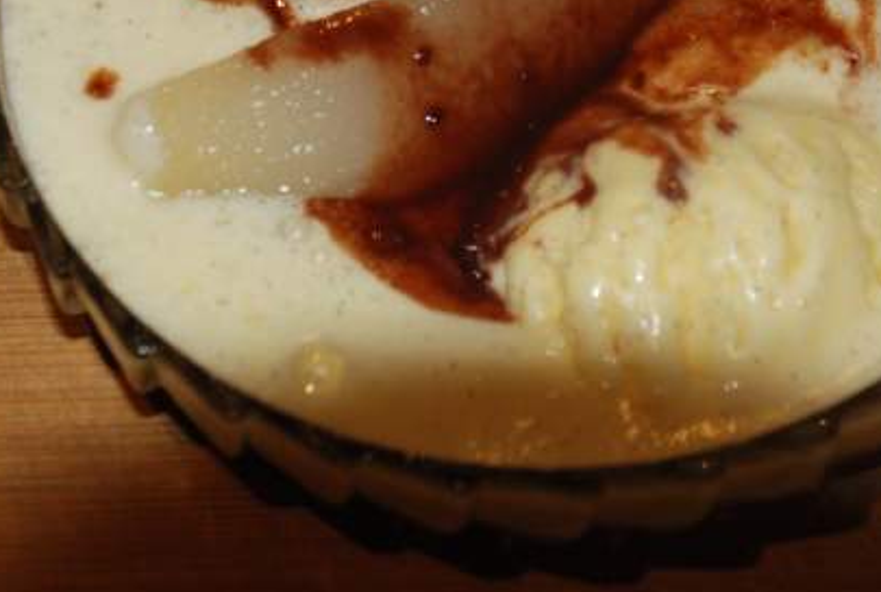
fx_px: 3630
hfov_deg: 13.8
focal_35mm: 148
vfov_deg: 9.3
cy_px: 41
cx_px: 529
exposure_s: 1/60
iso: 400
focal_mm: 50
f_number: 5
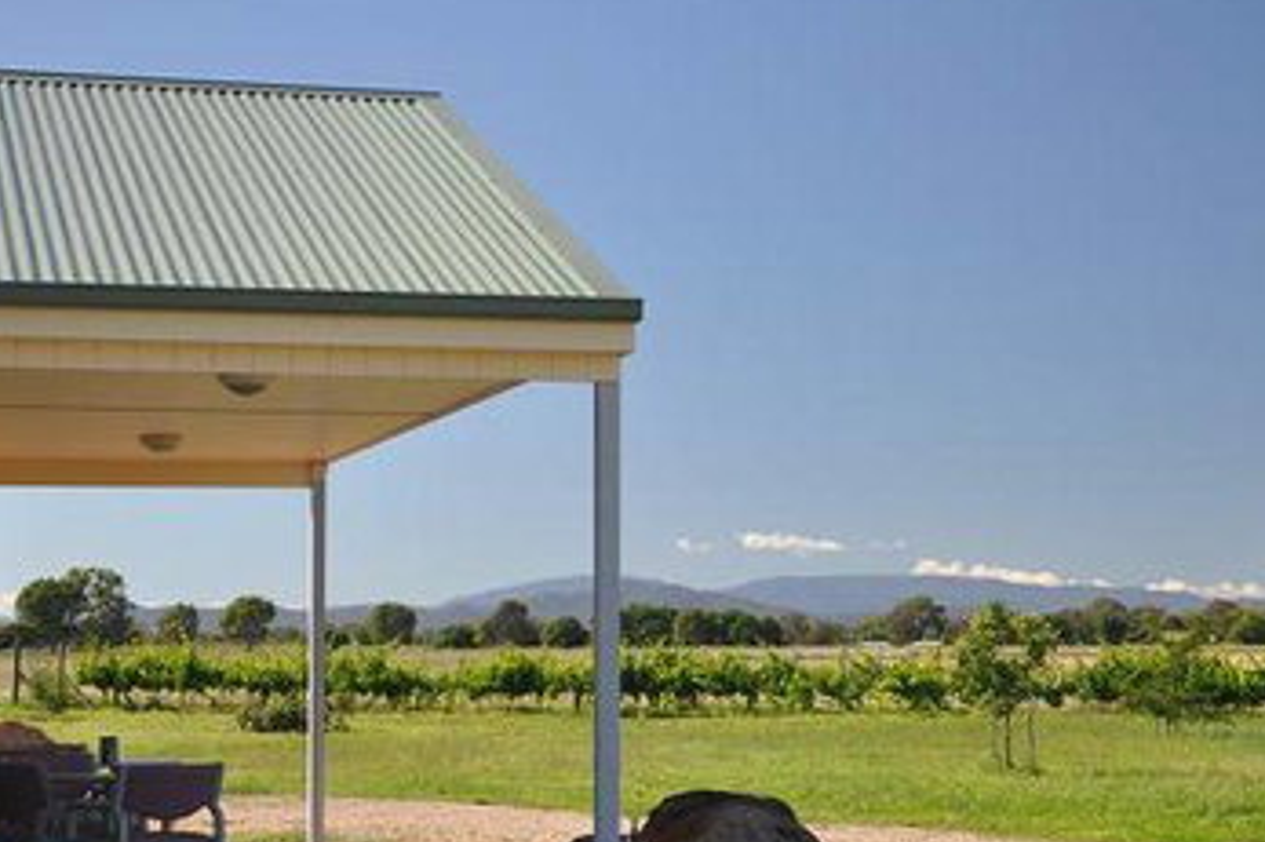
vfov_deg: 16.4
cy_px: 498
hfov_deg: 24.4
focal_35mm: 83
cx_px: 806
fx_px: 2915
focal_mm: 40
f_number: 6.3
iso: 200
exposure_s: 1/160
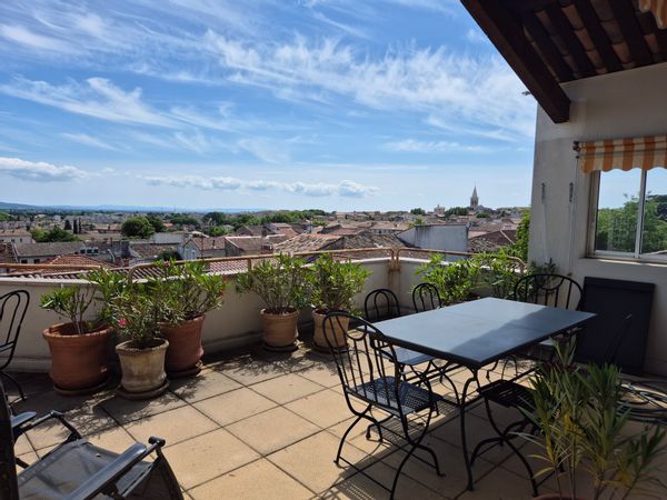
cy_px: 250
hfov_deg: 73.9
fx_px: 443
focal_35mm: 23
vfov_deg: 58.9
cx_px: 334
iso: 25
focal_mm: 5.4
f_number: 1.8
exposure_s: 1/2400
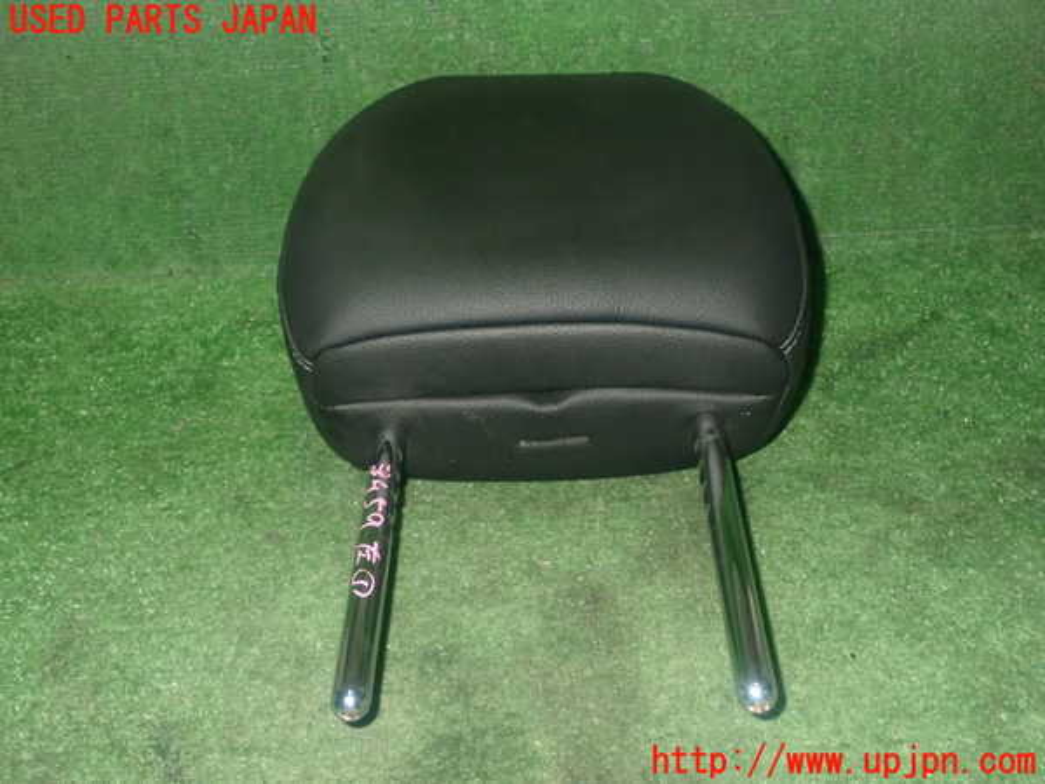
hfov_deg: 49.0
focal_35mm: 38
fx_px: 1147
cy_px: 392
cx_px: 522
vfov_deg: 37.7
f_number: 8
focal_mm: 6.83
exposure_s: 1/40
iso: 1000
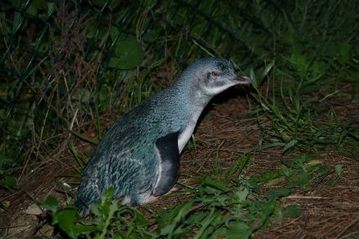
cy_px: 120
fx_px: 837
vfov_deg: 16.2
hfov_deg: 24.2
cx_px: 180
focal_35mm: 84
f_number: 4
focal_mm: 56
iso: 100
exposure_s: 1/60
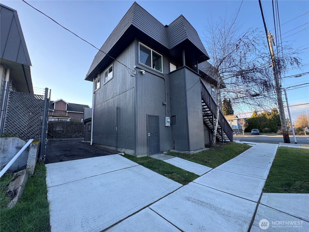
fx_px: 125
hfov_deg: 102.1
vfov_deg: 85.7
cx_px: 154
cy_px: 116
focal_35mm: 14
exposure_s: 1/99
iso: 50
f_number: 2.2
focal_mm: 2.22
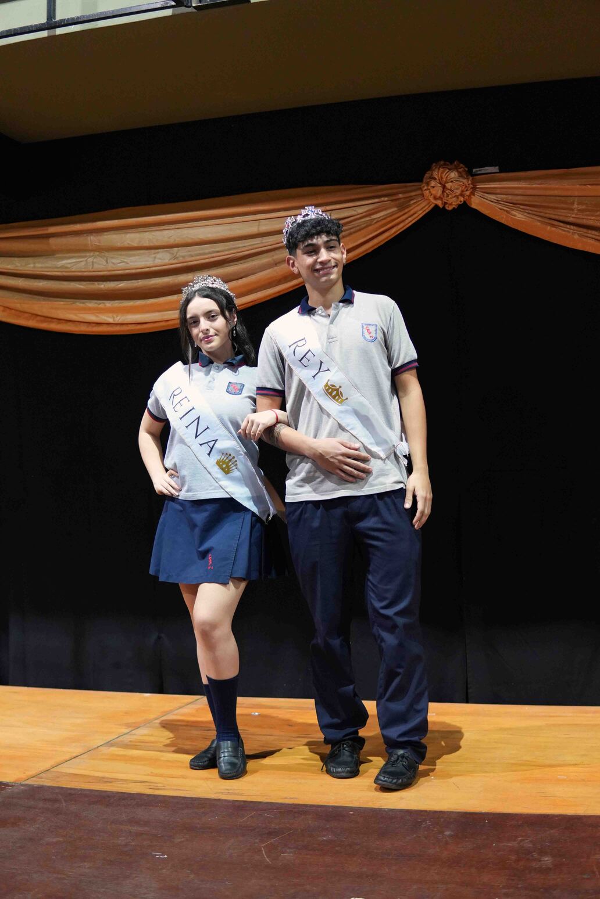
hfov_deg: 29.9
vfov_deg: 43.6
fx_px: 1125
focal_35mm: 45
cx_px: 300
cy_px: 450
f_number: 2
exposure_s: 1/160
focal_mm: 30
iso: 1600
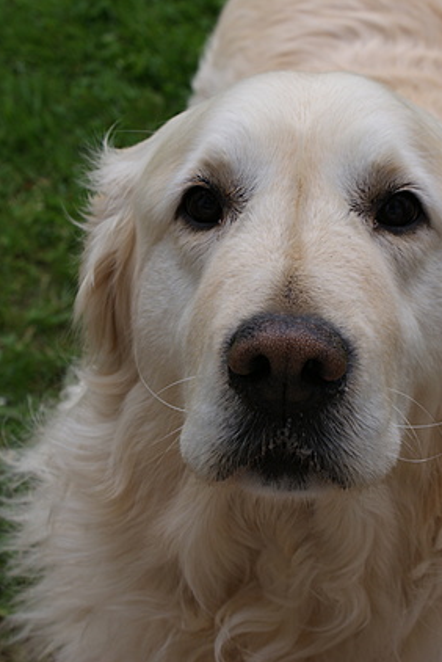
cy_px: 334
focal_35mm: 91
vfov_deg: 22.4
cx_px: 266
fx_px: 1673
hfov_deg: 15.0
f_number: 8
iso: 100
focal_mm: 40
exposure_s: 1/80
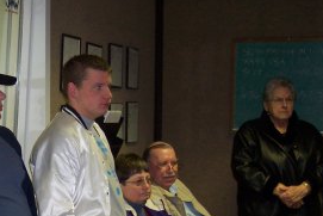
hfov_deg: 25.6
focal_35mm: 77
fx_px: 691
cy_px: 195
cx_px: 39
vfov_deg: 17.5
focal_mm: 8
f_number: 2.8
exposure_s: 1/30
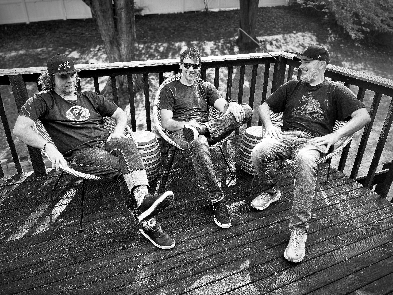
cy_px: 148
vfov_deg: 53.1
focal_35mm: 26
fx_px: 295
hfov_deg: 67.3
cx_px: 196
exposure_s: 1/121
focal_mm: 5.7
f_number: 1.5
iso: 32
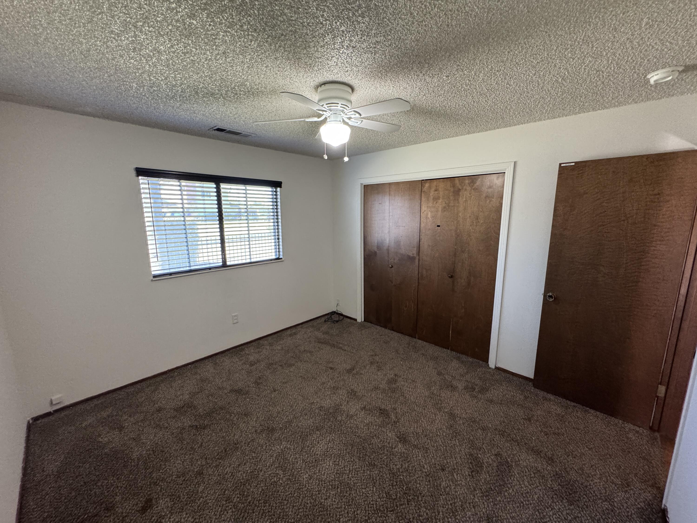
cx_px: 348
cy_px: 262
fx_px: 282
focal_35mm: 14
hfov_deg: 102.1
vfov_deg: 85.7
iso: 500
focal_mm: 2.22
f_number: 2.2
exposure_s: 1/60
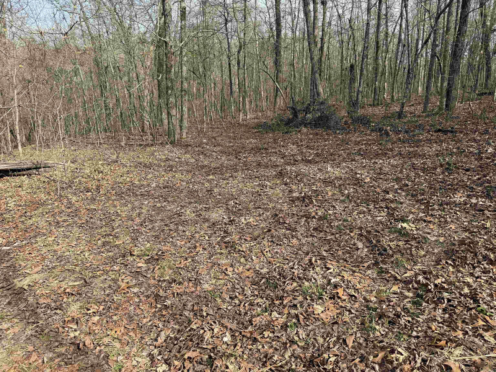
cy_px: 186
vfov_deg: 56.8
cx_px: 248
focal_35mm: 24
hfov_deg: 71.6
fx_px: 344
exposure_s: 1/1727
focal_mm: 6.76
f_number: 1.78
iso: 80
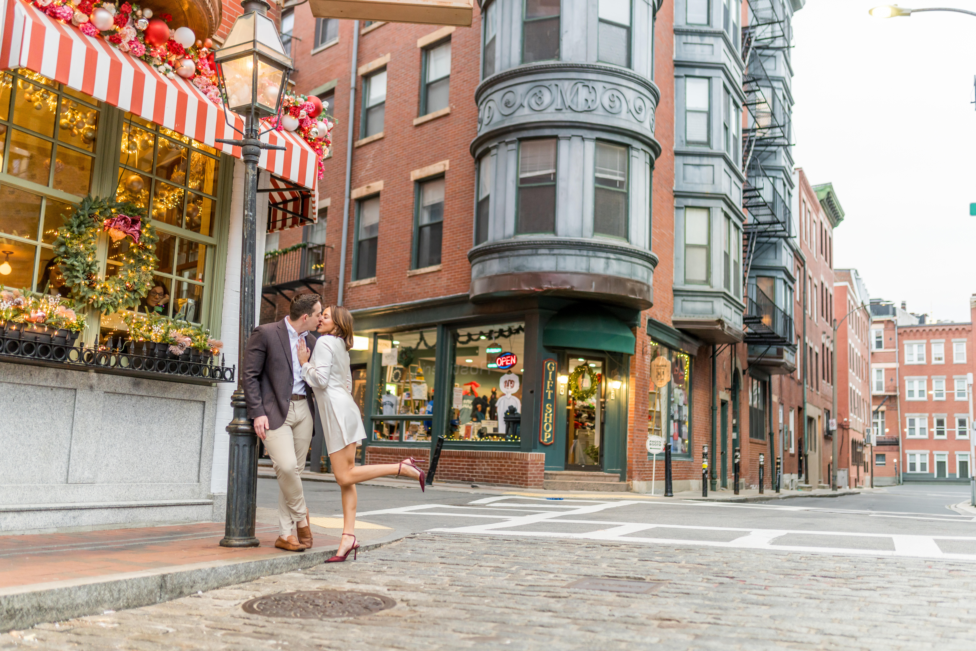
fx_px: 949
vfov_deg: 37.9
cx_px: 488
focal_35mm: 35
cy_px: 326
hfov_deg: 54.4
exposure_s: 1/200
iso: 500
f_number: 1.4
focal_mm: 35
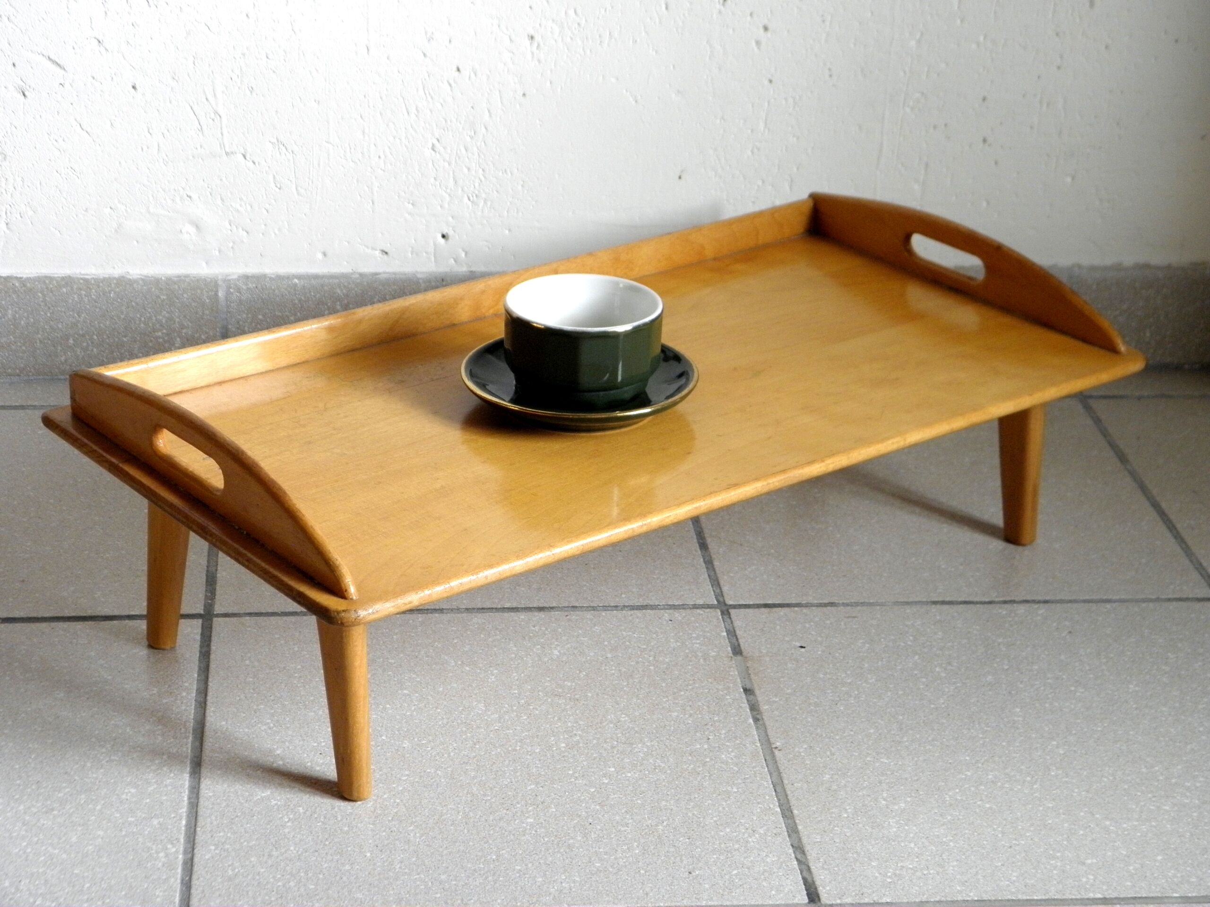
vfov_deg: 21.6
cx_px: 605
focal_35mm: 68
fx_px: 2377
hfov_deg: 28.6
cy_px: 454
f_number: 4.3
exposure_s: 1/30
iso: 200
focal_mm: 12.2
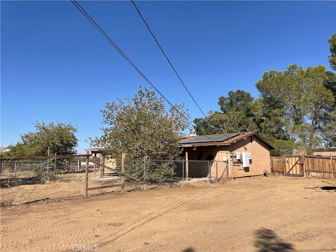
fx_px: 252
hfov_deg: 67.3
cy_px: 126
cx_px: 168
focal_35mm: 26
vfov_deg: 53.1
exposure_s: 1/4132
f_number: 1.6
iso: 32
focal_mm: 4.2
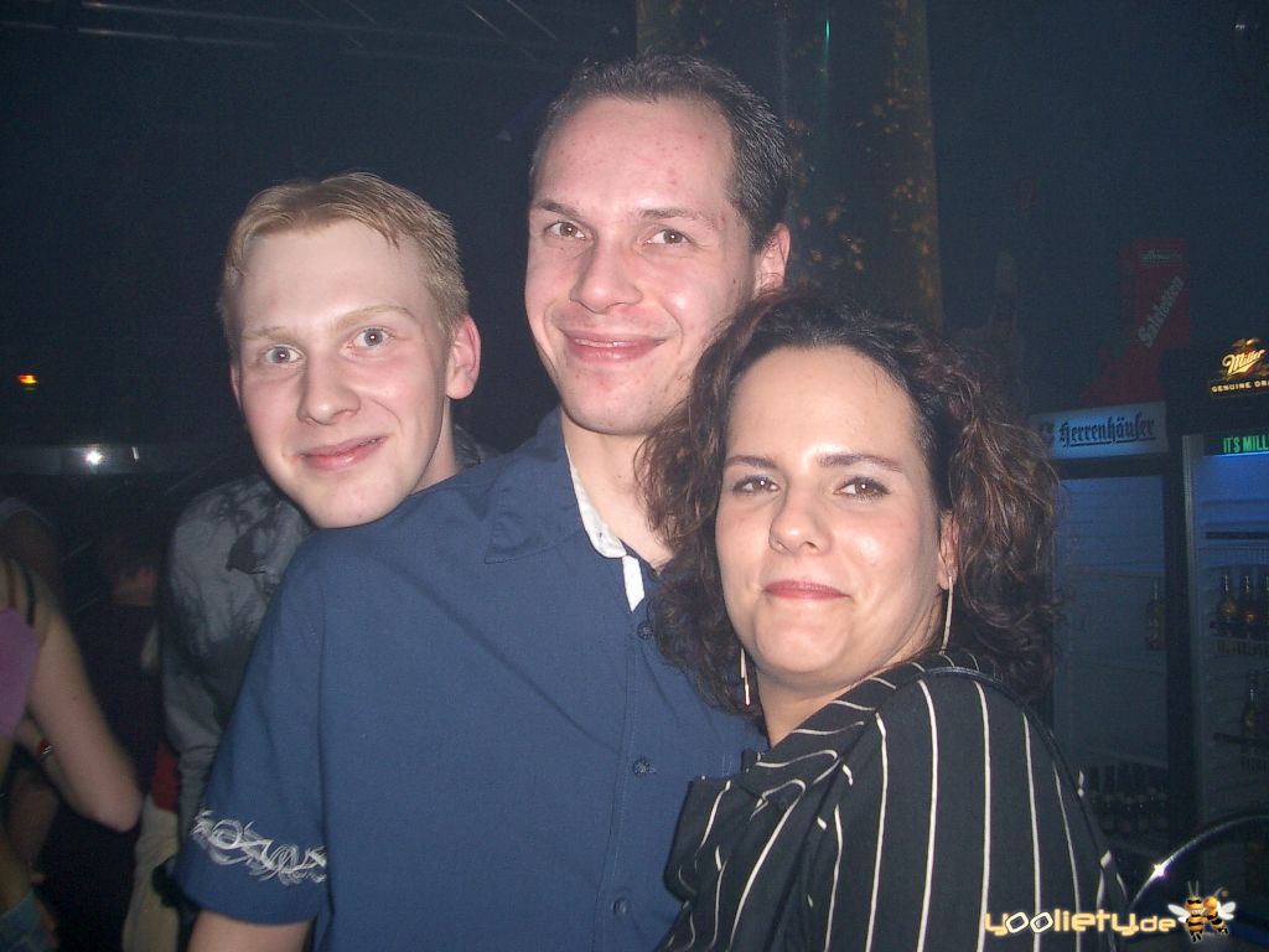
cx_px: 634
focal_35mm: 35
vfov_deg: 40.7
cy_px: 476
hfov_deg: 52.6
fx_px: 1283
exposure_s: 1/40
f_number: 2.6
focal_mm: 5.8
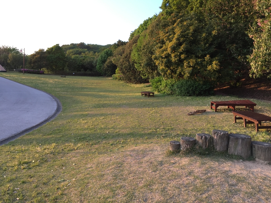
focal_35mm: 29
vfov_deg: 48.2
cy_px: 102
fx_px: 227
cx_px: 136
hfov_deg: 61.7
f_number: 2.2
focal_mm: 4.15
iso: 32
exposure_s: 1/154
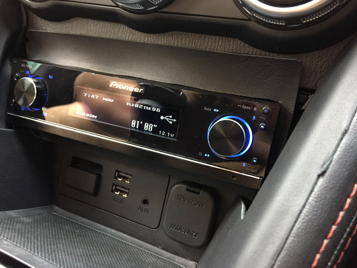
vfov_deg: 48.2
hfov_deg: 61.7
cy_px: 134
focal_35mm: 29
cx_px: 178
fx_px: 299
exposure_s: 1/17
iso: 320
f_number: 2.2
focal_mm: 4.15
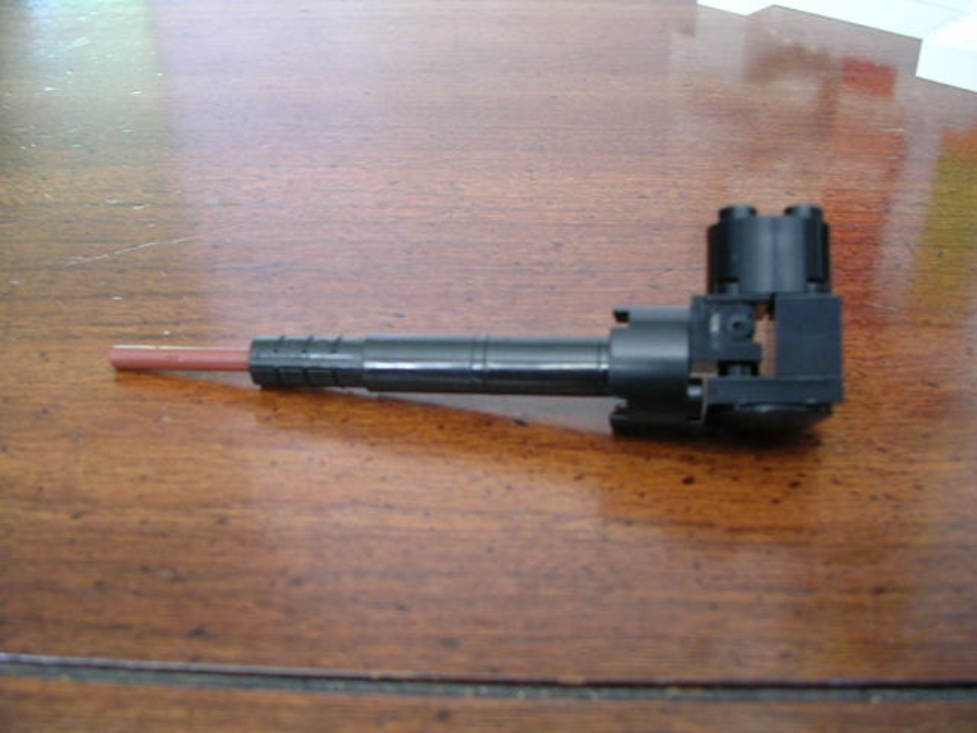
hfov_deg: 49.0
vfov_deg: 37.7
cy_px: 366
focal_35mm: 38
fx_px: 1073
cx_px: 488
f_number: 2.8
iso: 200
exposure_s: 1/1.5
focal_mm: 5.8
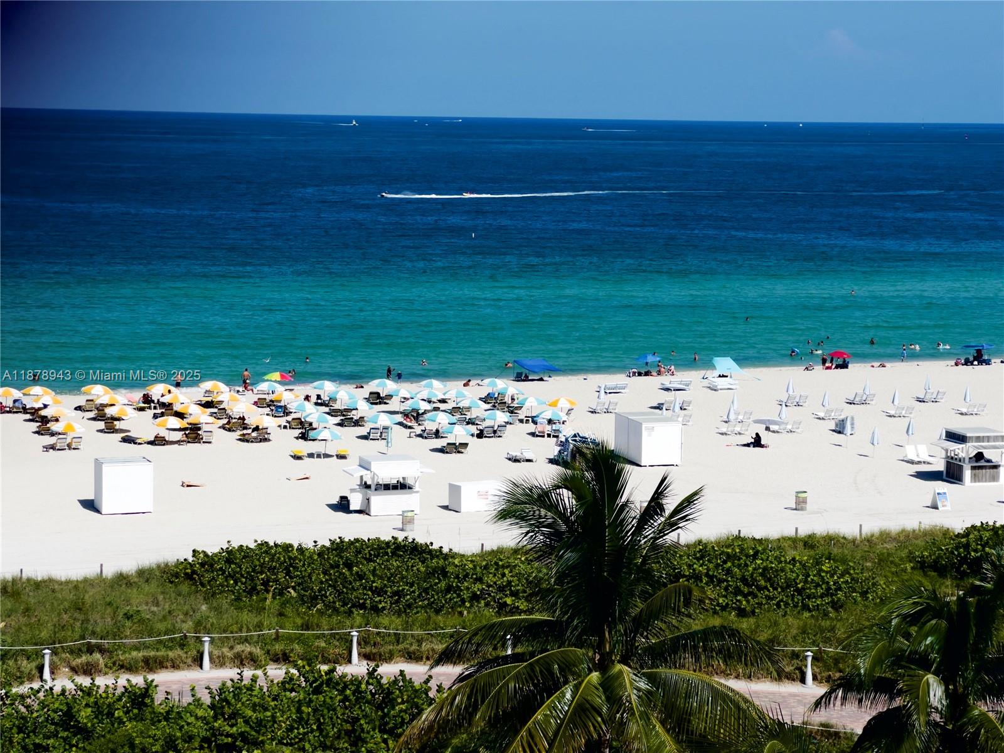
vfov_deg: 19.1
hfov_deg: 25.3
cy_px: 376
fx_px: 2233
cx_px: 502
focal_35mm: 77
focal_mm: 9
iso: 32
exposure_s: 1/1468
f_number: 2.8
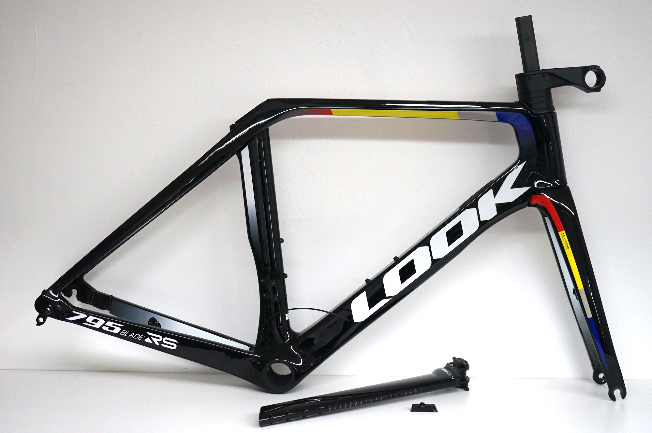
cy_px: 216
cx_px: 326
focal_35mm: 54
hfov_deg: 36.9
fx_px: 977
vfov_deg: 25.0
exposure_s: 1/160
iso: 2500
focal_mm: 54
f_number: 5
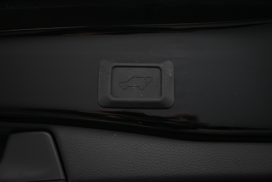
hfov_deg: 47.2
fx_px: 312
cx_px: 136
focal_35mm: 41
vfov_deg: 32.4
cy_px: 91
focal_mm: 27.5
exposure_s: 1/40
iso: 500
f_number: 4.5
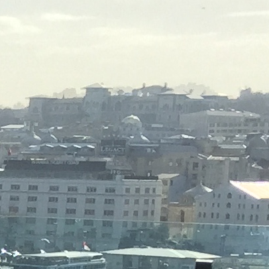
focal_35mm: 206
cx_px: -680
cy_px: 383
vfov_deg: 8.3
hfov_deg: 7.1
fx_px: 1811
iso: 32
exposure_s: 1/1464
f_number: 2.2
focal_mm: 4.15
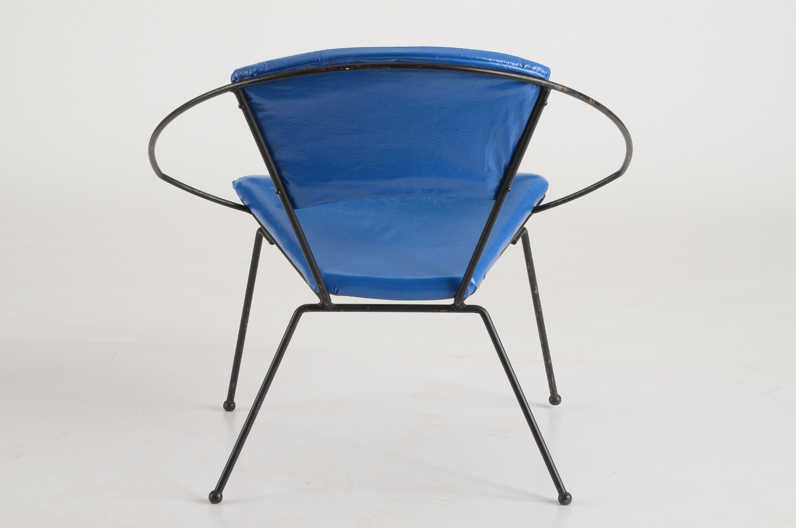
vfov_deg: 12.1
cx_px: 398
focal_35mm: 112
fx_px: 2482
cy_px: 264
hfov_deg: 18.2
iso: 200
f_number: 13
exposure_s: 1/125
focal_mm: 75
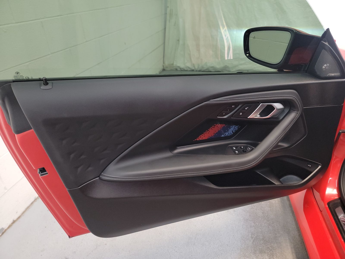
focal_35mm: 24
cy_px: 130
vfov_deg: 56.8
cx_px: 172
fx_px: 239
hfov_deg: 71.6
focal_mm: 6.7
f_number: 1.8
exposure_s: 1/59
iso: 557
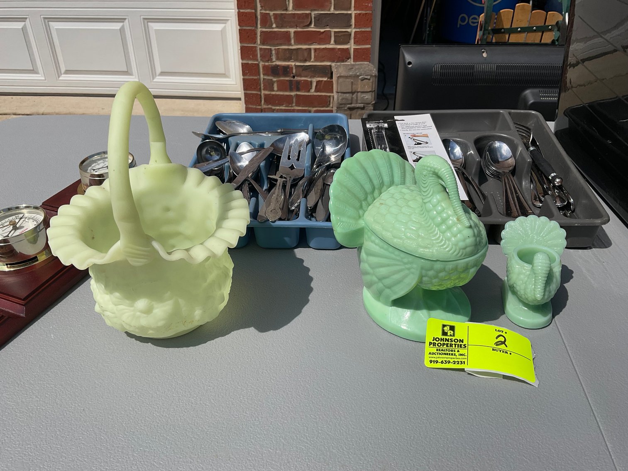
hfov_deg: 61.7
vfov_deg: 48.2
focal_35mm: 29
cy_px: 236
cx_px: 314
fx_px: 526
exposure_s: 1/4785
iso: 20
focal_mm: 3
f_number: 1.8
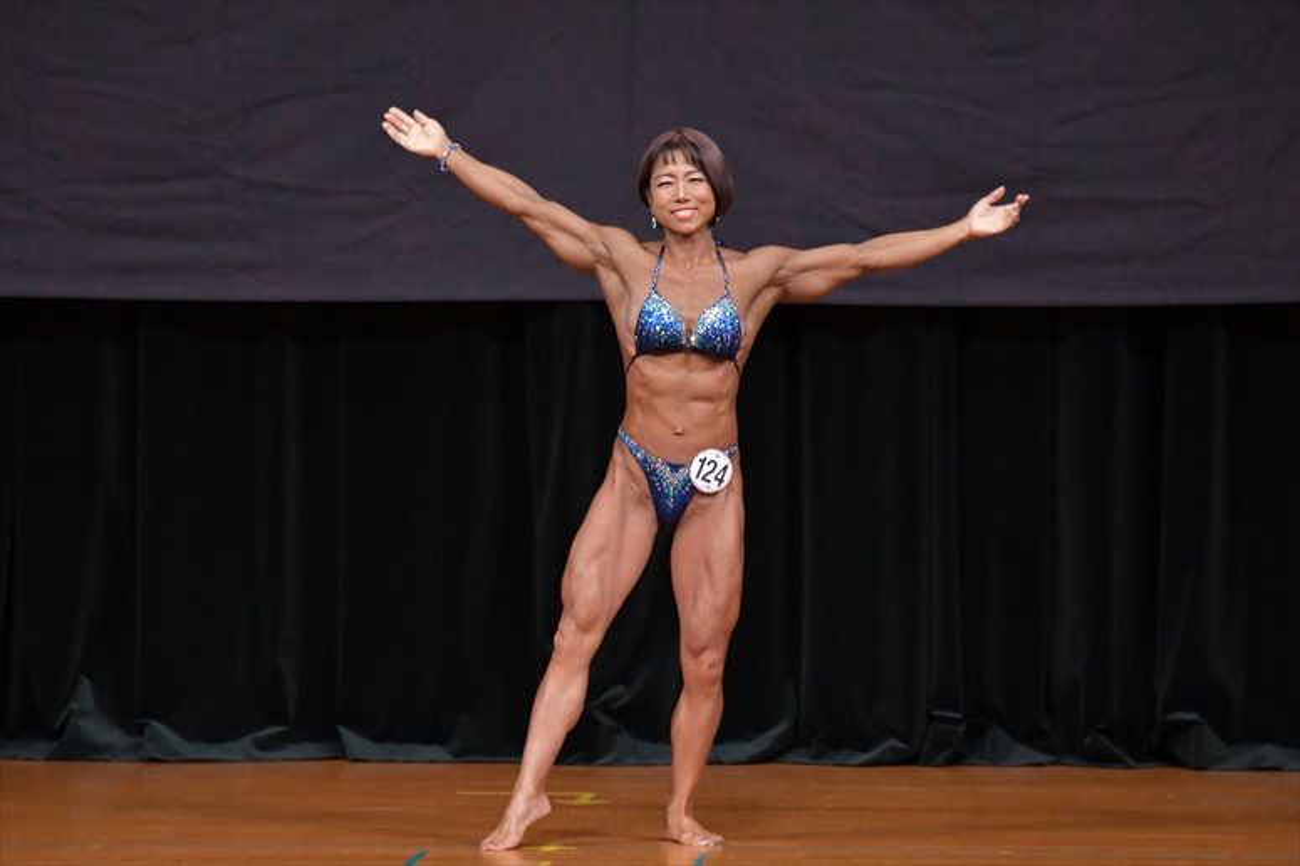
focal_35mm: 300
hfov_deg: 6.9
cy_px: 433
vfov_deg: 4.6
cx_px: 650
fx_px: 10828
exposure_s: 1/400
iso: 4000
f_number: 5.6
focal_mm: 200
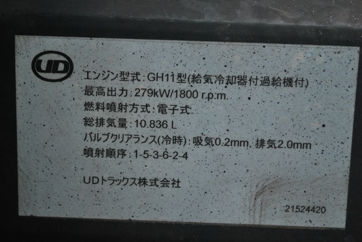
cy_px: 121
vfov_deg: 16.6
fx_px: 830
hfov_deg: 24.6
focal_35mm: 82
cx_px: 181
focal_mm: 55
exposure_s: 1/40
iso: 400
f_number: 5.6
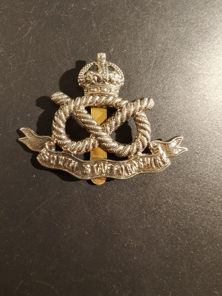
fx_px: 197
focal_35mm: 23
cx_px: 111
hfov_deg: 58.9
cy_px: 148
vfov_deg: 73.9
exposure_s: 1/50
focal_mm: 2.32
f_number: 2
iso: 400
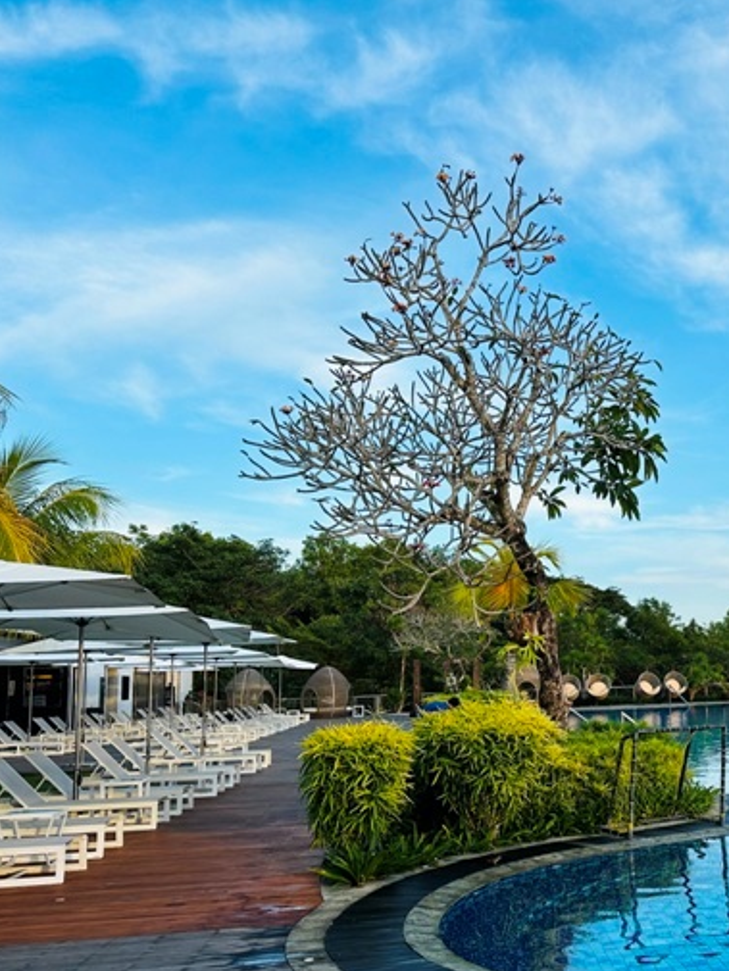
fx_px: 1067
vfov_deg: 48.9
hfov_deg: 35.4
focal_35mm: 38
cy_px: 544
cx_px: 664
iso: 80
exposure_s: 1/1692
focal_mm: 6.86
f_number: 1.78
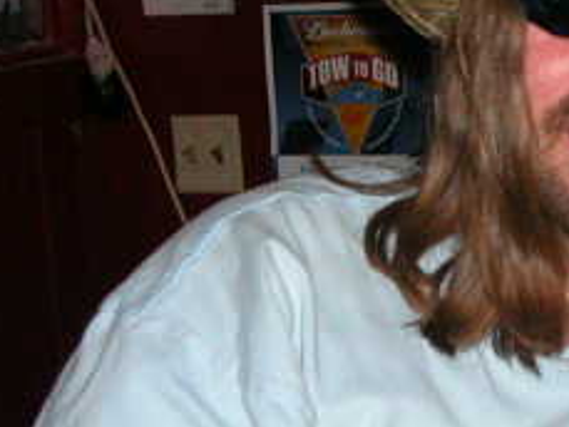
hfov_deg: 12.8
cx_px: 619
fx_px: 2483
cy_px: 293
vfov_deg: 9.8
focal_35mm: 151
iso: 400
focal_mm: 13.7
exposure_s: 1/250
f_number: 3.1
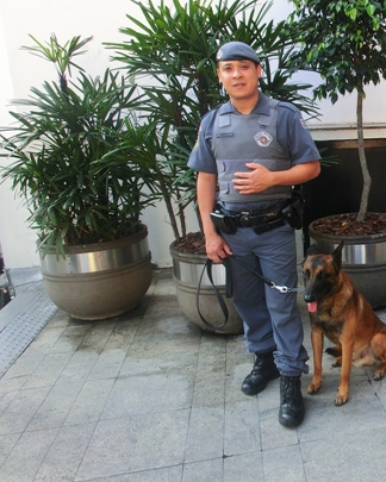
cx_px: 378
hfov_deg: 36.5
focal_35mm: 37
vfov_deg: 49.0
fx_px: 528
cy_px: 225
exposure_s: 1/100
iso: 100
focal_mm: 4.24
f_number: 3
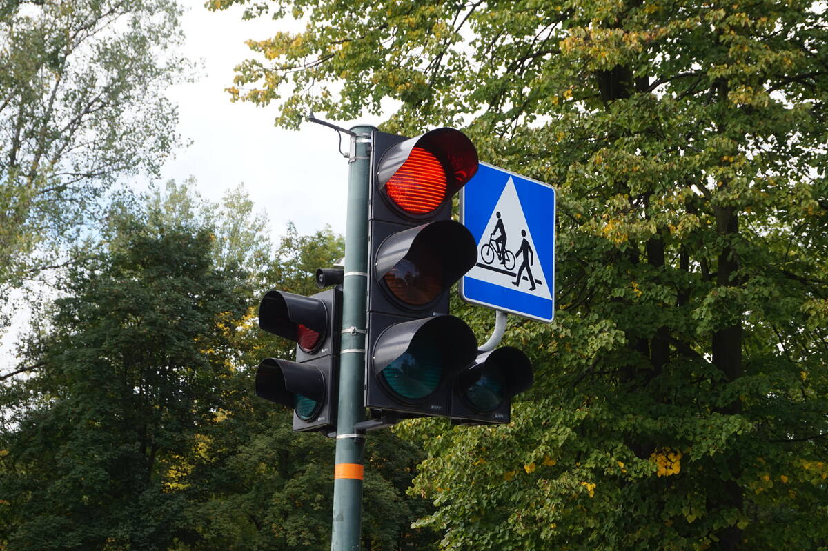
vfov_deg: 20.1
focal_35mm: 68
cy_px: 276
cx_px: 414
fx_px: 1552
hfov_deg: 29.9
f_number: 7.1
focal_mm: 45
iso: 100
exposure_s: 1/100
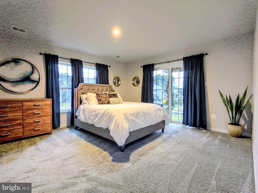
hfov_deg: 94.5
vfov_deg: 78.1
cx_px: 129
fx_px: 119
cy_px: 96
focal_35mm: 16
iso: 137
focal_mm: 2.35
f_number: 2.2
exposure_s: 1/40
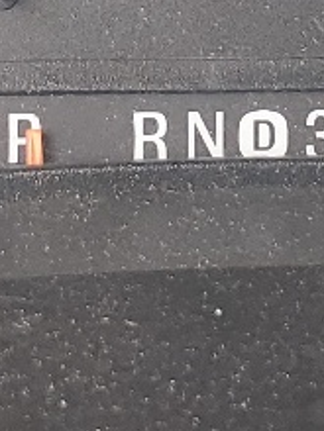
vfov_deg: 10.4
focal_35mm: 189
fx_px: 2359
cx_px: 204
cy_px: -20
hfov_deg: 7.9
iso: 50
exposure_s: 1/60.2
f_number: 1.5
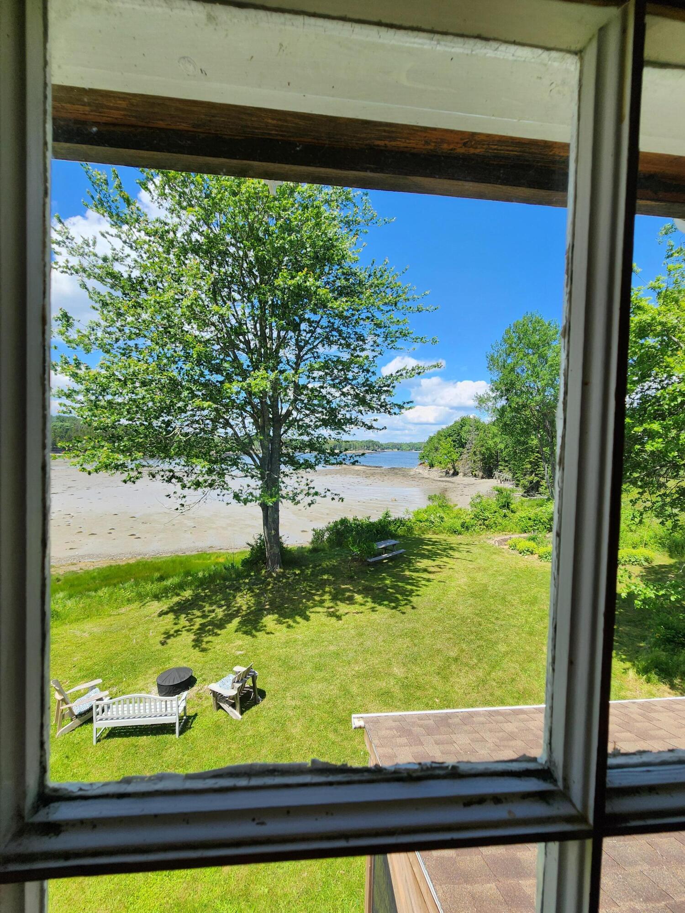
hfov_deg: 89.9
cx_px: 342
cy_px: 456
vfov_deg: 106.2
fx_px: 343
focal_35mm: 13
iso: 50
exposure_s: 1/1111
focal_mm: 2.2
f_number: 2.2
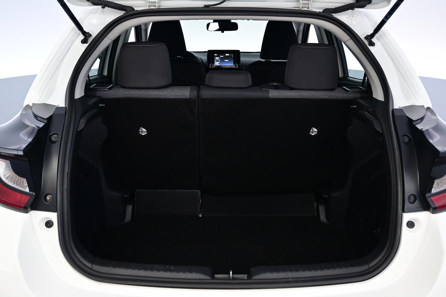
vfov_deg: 41.7
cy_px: 148
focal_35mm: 32
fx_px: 390
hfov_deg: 59.5
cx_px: 223
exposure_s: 1/30
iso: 720
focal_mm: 21
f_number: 4
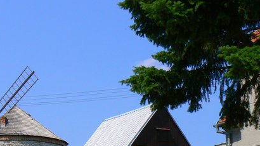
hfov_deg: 21.8
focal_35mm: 97
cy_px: 152
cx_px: 67
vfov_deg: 12.3
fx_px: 668
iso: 80
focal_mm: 9.5
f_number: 8
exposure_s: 1/400
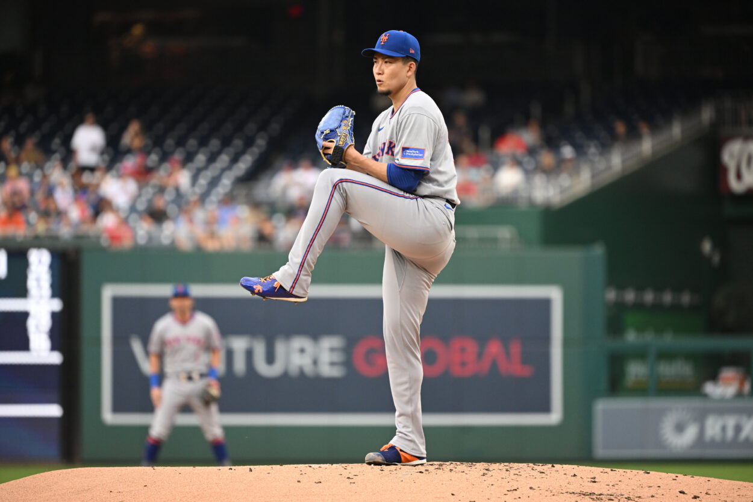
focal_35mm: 300
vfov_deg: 4.6
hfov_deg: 6.9
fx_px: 6274
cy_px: 251
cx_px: 376
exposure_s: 1/2000
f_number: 4
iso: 2000
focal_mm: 300
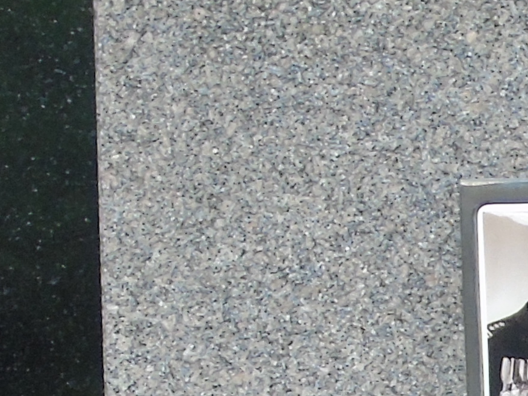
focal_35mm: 417
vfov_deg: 3.5
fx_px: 6361
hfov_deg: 4.7
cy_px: 930
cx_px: 833
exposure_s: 1/30
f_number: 4.7
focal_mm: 13
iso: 80
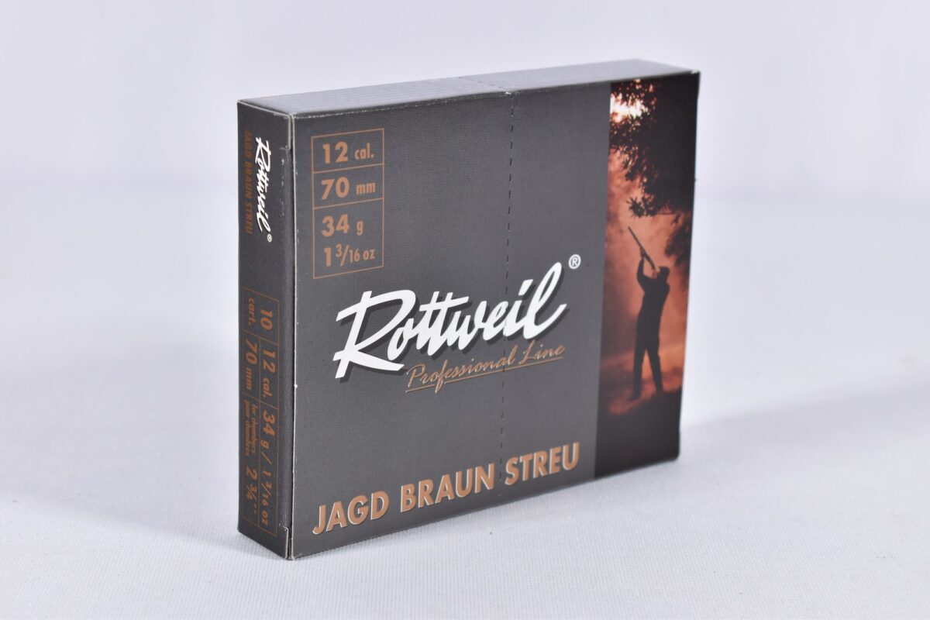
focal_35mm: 82
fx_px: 2131
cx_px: 465
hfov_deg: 24.6
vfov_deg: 16.6
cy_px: 310
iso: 640
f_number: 5.6
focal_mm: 55
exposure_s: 1/40
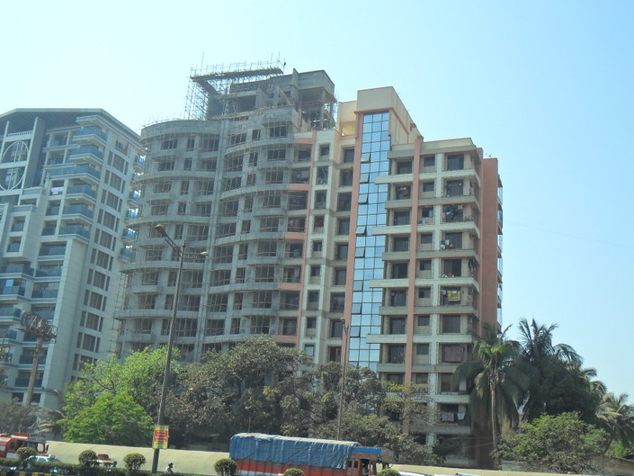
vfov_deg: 34.4
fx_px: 769
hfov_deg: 44.8
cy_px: 246
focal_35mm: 42
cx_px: 341
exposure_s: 1/750
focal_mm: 6.6
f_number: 4
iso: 100
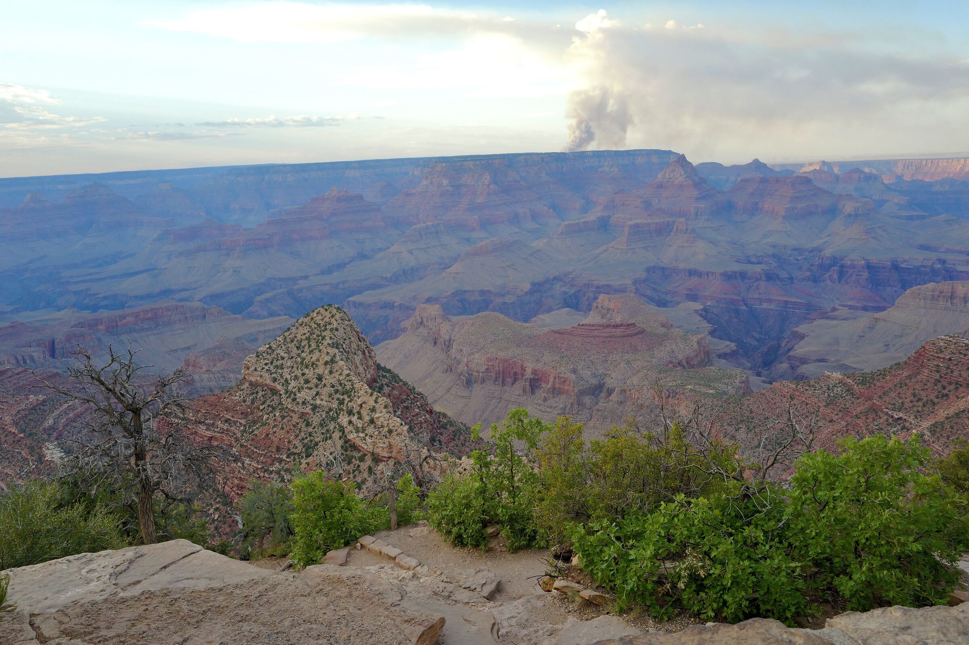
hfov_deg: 65.5
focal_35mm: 28
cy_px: 322
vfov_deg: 46.3
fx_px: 753
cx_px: 484
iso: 1600
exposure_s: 1/125
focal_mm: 28
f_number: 16
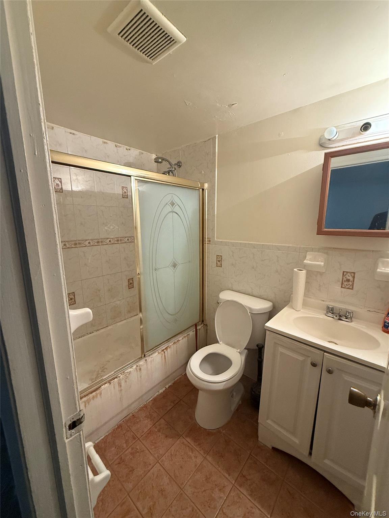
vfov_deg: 102.1
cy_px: 259
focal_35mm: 14
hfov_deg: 85.7
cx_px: 194
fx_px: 210
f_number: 2.2
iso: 500
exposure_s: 1/60
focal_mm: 2.22
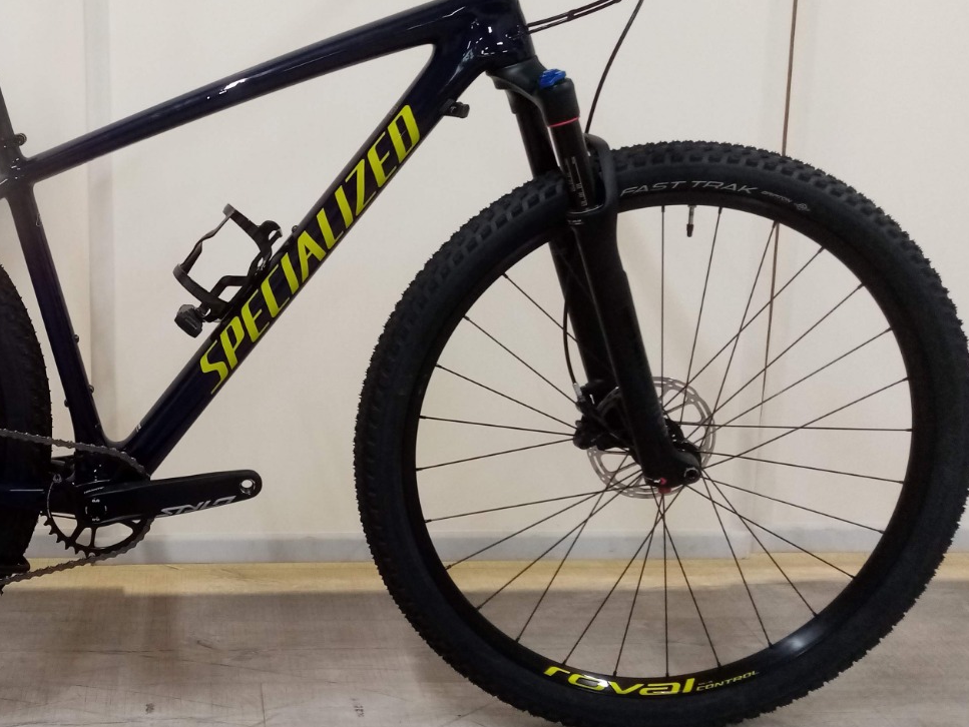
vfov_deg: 33.4
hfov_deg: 41.9
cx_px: 196
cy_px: 261
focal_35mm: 43
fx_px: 1204
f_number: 1.8
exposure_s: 1/33.3
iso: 221
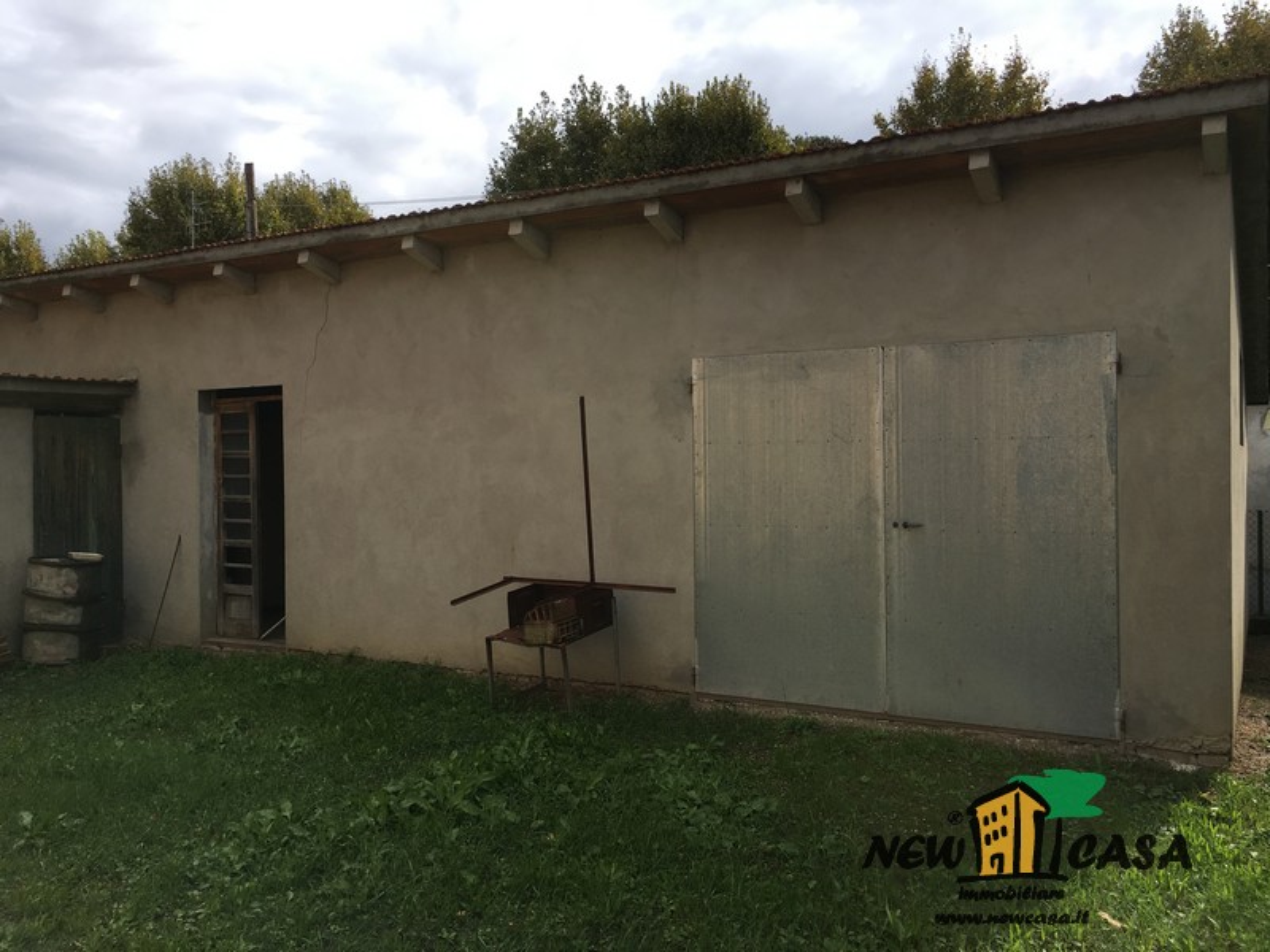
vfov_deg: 48.2
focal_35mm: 29
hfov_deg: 61.7
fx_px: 1064
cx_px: 635
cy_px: 476
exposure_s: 1/620
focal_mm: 4.15
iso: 25
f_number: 2.2
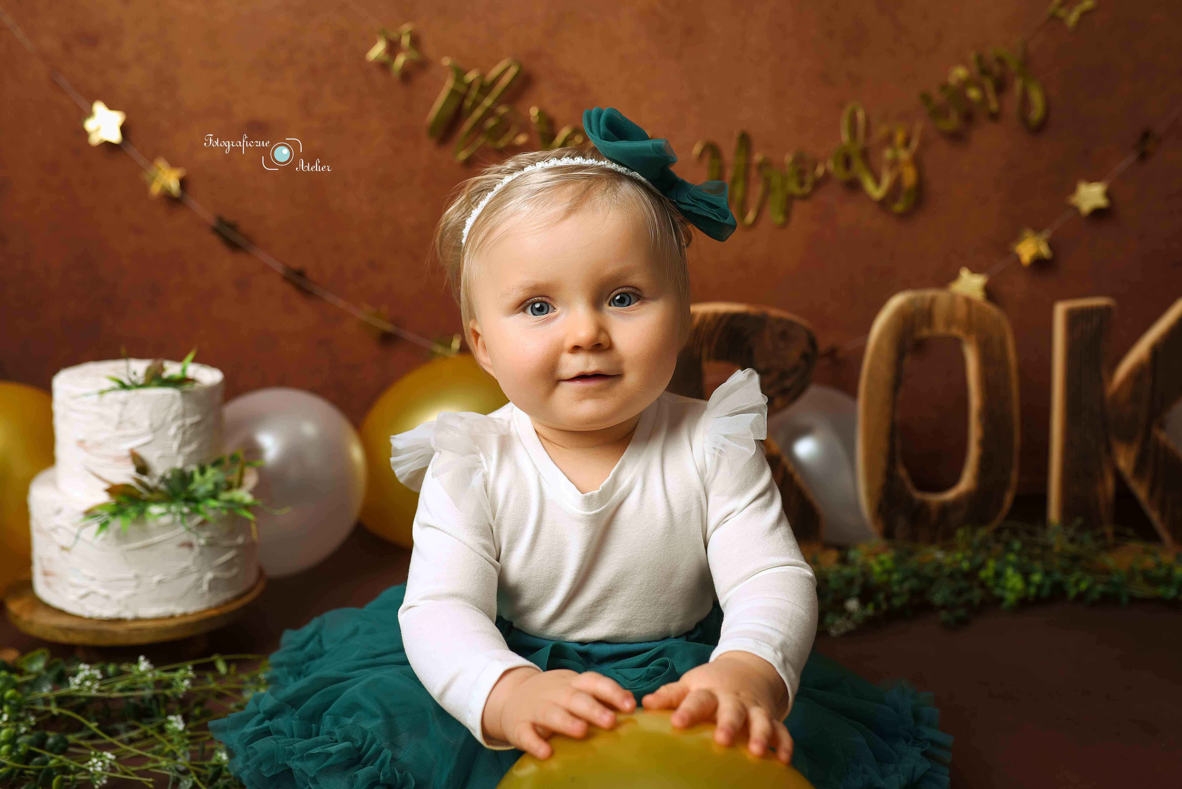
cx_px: 591
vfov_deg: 37.9
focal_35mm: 35
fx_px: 1150
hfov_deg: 54.4
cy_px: 394
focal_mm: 35
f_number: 3.2
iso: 50
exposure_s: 1/160
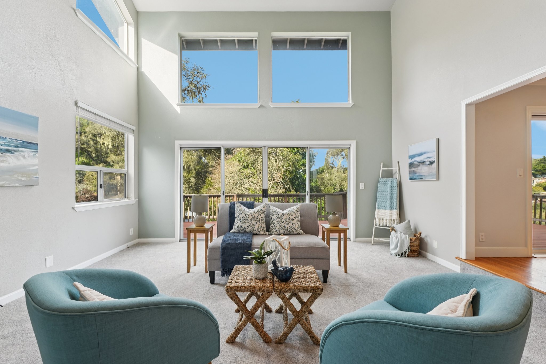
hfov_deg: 104.3
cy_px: 182
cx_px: 273
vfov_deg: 81.2
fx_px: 212
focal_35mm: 14
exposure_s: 1/80
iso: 640
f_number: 8
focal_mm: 14
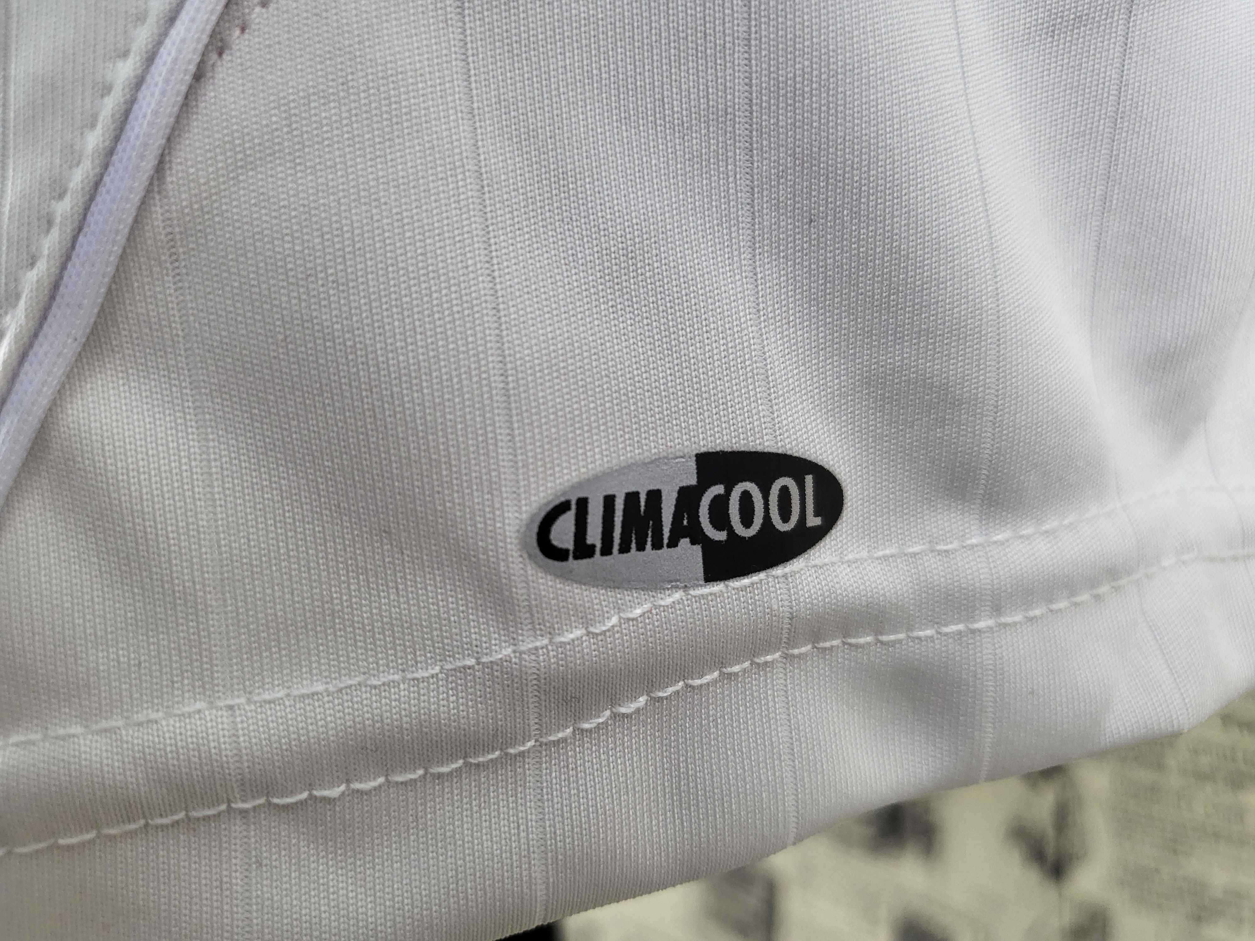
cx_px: 628
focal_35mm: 26
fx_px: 943
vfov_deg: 53.1
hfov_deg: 67.3
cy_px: 470
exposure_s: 1/100
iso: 250
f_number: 1.8
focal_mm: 4.25
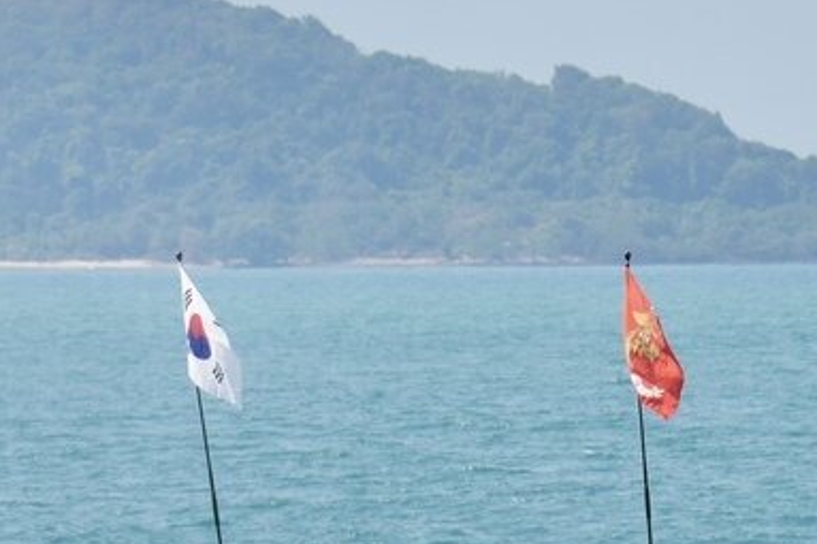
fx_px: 16582
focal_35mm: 731
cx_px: 604
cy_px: 918
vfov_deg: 1.9
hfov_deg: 2.8
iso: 125
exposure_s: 1/250
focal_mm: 200
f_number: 10
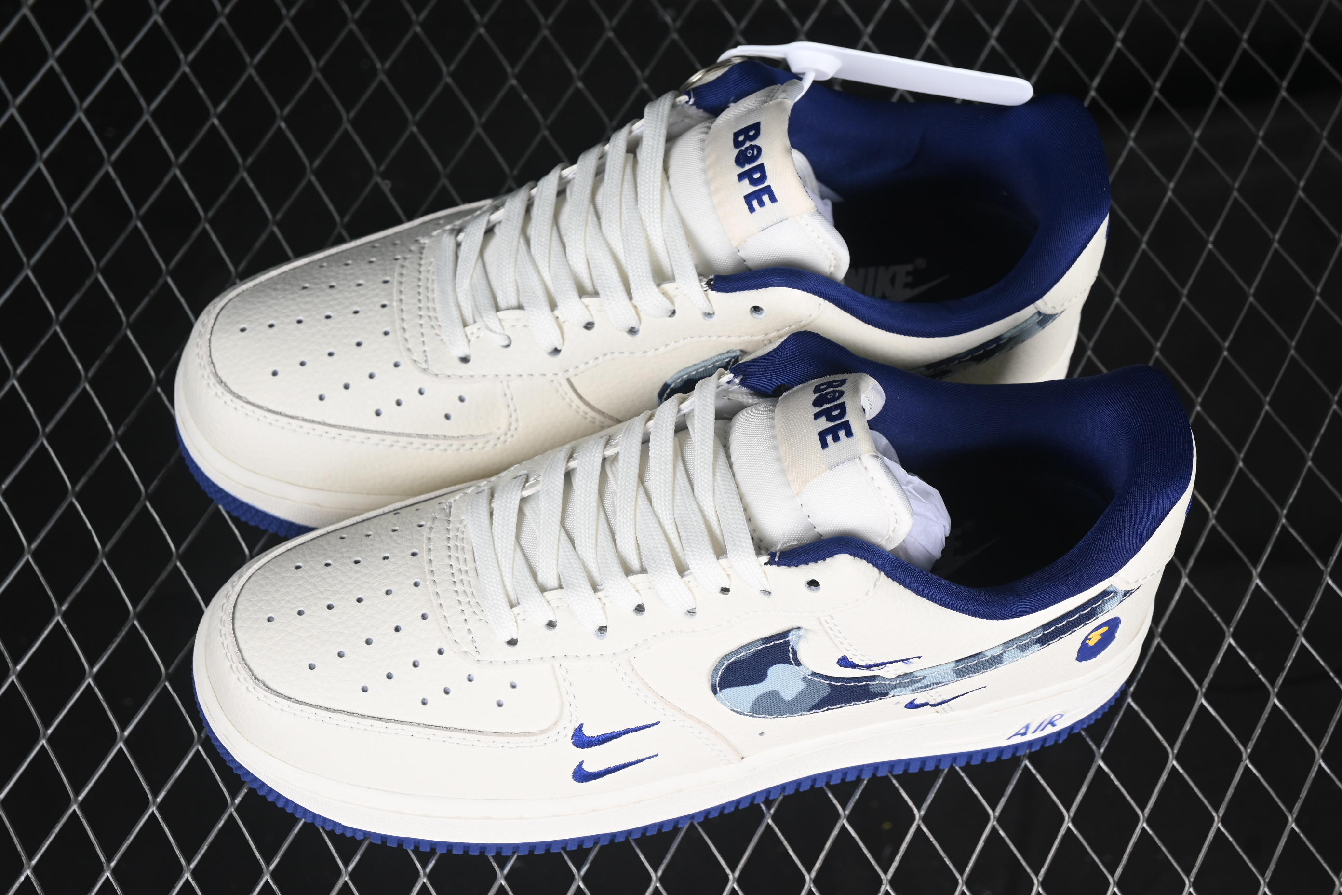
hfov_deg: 27.0
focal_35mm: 75
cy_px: 448
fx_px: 2796
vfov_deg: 18.2
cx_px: 671
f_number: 7.1
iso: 160
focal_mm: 50
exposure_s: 1/80
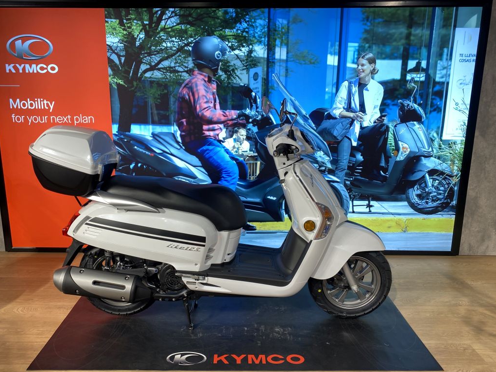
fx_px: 387
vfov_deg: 51.4
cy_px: 188
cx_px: 239
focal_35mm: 27
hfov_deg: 65.3
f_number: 1.8
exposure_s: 1/100
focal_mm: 4.25
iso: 100
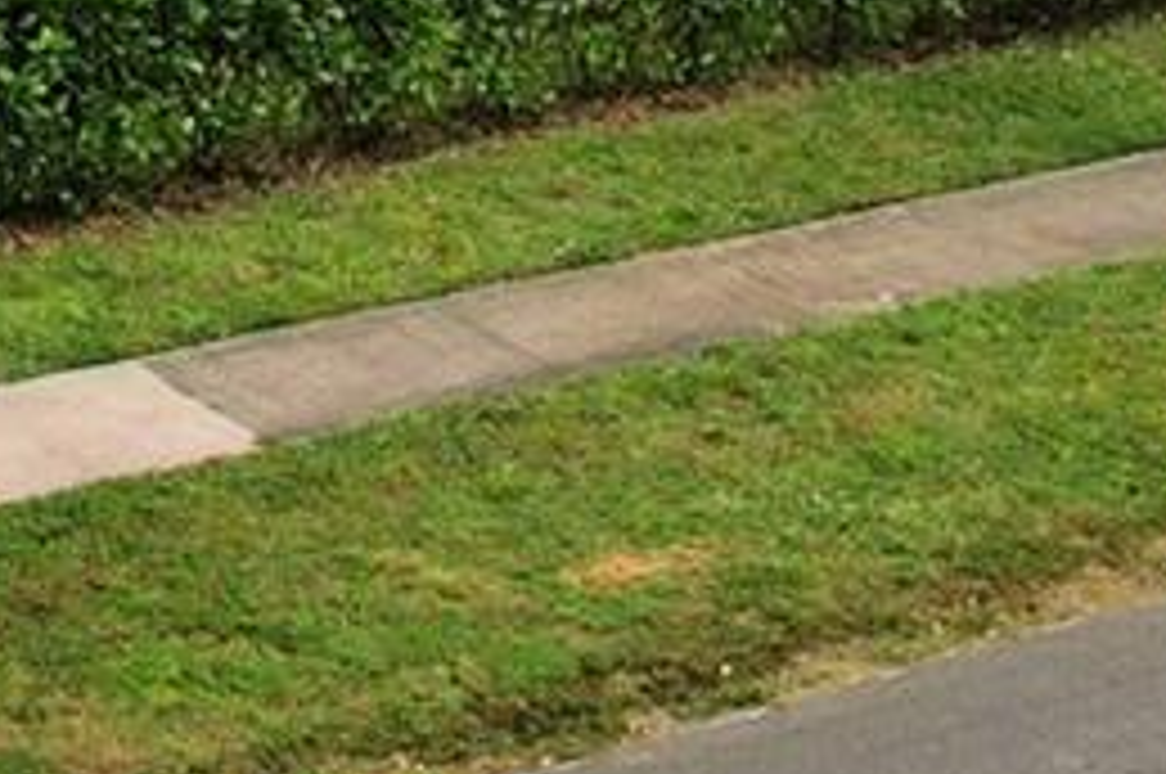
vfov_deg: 9.1
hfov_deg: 14.6
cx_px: -279
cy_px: -1080
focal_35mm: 136
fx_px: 4399
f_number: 2.8
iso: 100
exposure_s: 1/1600
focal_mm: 8.38
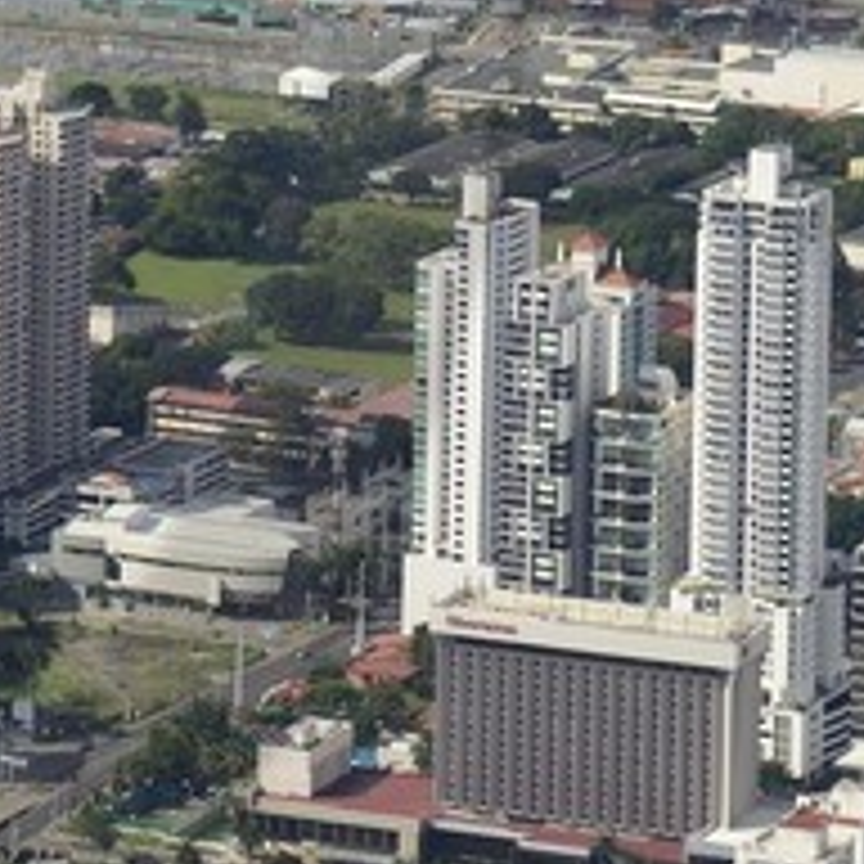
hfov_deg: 4.4
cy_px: -225
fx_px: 10985
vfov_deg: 4.5
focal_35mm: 389
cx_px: -1336
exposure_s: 1/1000
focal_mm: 55
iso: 200
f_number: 6.3
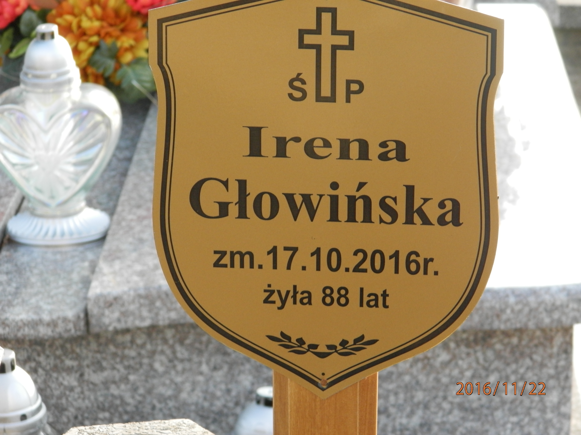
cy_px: 218
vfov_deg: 11.2
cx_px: 290
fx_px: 2216
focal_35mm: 132
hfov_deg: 14.9
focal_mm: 23.6
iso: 200
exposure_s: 1/100
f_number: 4.7
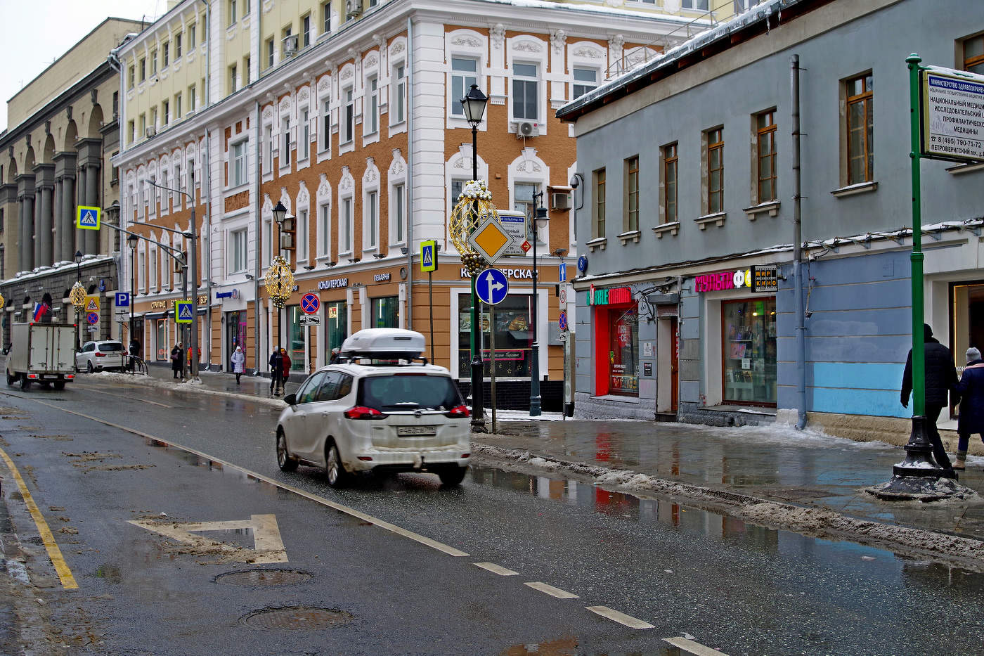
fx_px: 1230
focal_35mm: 45
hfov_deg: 43.6
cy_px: 328
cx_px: 492
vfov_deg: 29.9
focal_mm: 30
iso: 200
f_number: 8
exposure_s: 1/80
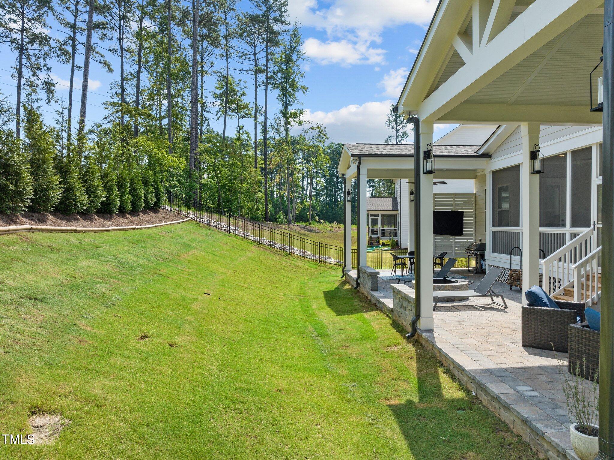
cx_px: 307
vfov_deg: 56.8
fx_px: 425
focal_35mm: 24
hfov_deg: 71.6
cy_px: 230
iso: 100
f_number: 5.6
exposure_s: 1/80
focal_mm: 12.29
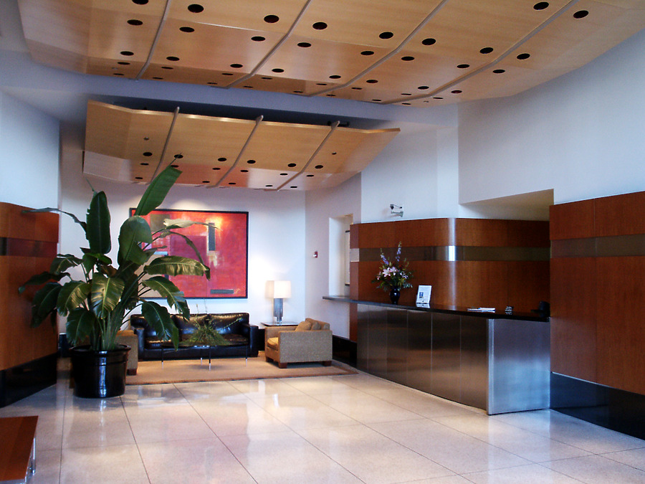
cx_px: 322
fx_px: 652
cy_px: 242
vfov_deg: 40.7
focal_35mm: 35
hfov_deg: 52.6
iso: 200
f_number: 3
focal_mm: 7.2
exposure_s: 1/30
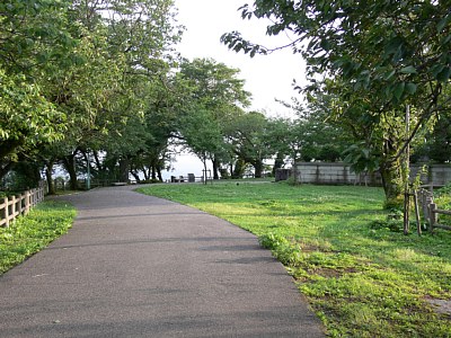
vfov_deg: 31.5
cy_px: 169
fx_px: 599
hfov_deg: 41.2
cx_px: 226
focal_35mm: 46
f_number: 4
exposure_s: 1/80
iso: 80
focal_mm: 9.7
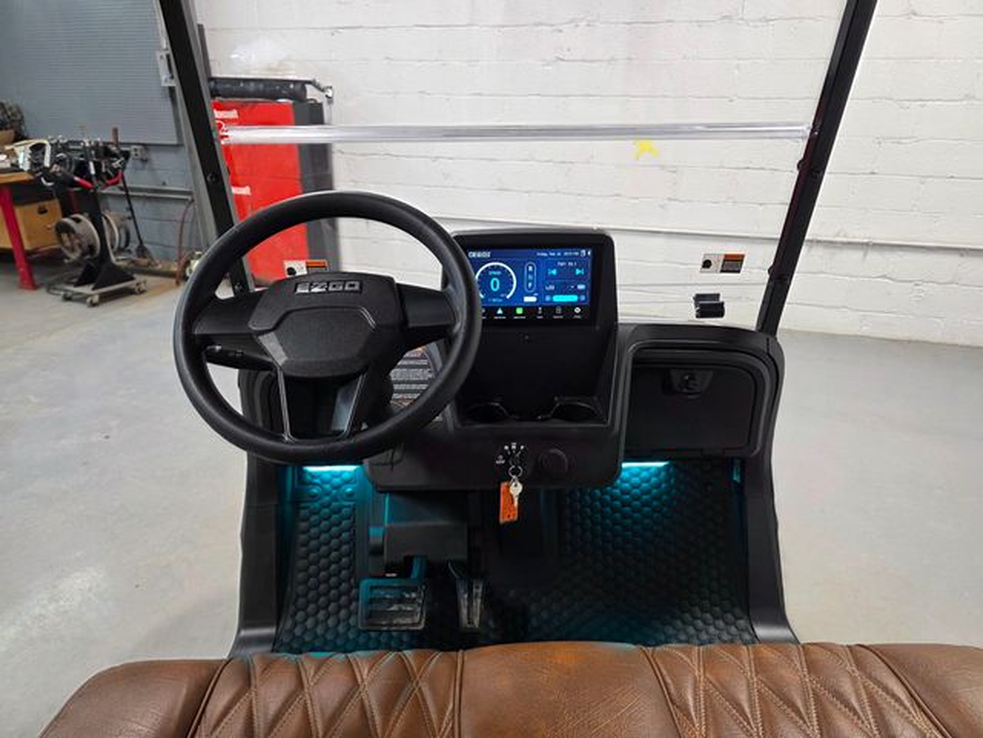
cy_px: 369
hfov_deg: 73.9
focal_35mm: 23
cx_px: 492
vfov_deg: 58.9
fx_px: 653
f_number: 1.7
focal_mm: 6.3
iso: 160
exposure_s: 1/120
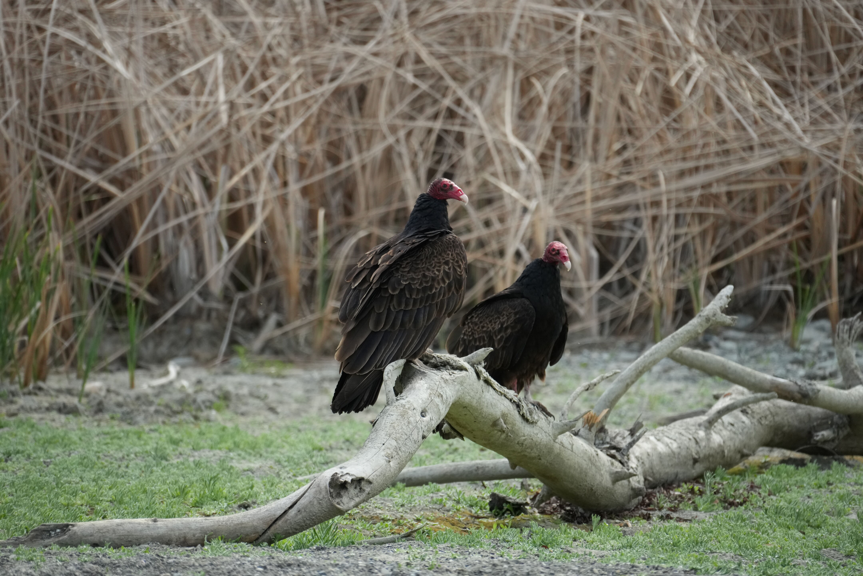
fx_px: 7191
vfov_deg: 4.6
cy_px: 288
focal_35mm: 300
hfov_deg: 6.9
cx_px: 432
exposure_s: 1/2500
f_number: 7.1
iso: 2000
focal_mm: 300
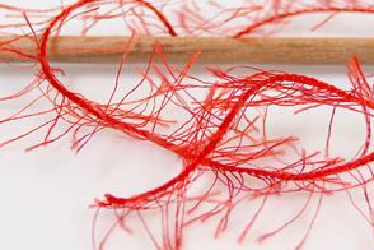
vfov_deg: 11.5
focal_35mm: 119
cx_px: 172
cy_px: 82
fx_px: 1236
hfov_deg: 17.2
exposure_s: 1/23.9
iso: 200
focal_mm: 17.25
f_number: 2.9
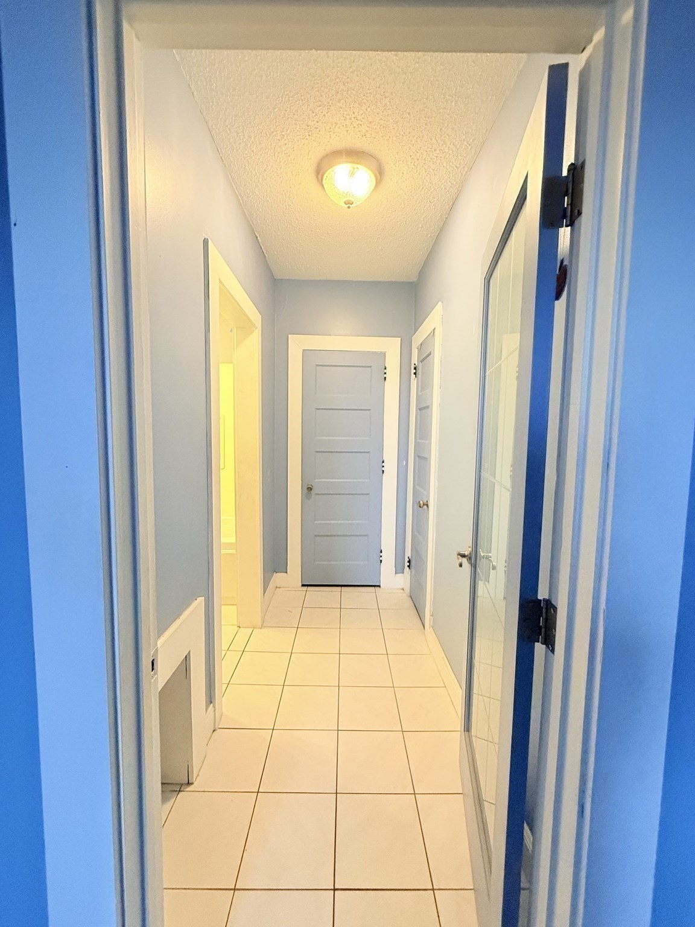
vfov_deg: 102.1
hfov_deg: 85.7
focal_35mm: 14
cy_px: 464
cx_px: 348
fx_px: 375
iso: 500
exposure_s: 1/60
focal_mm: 2.22
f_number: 2.2
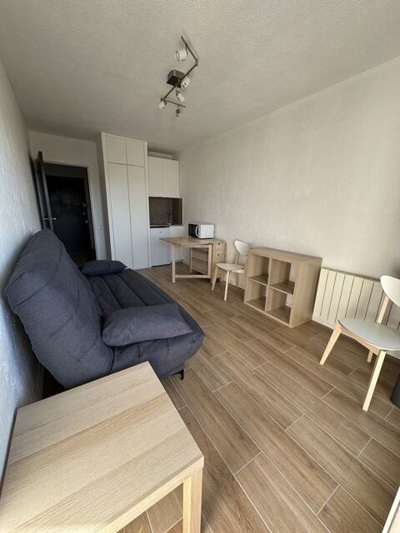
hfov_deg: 85.7
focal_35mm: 14
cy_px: 266
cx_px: 200
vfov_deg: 102.1
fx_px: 216
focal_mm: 2.22
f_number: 2.2
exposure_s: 1/136
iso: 40
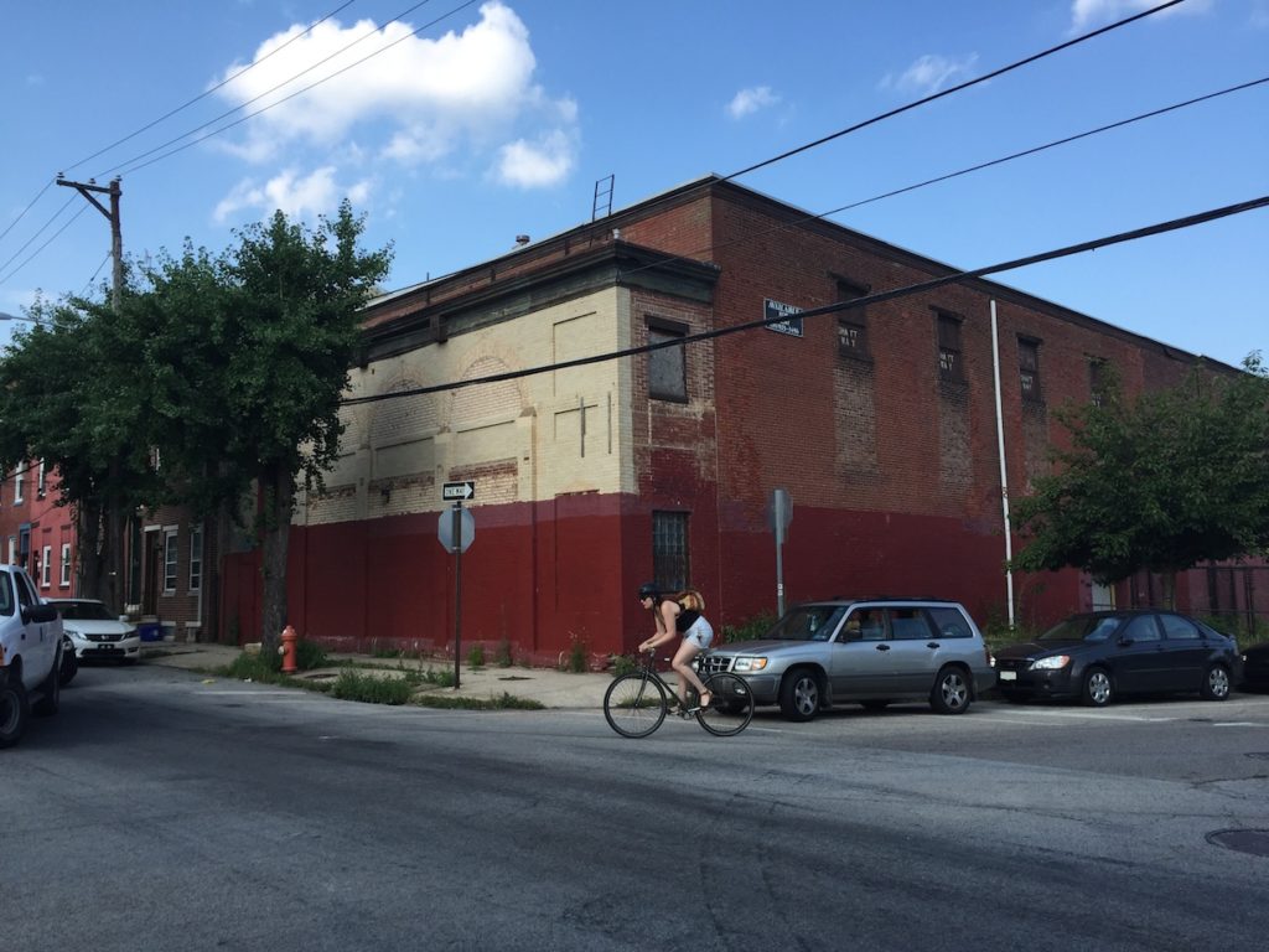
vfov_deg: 48.2
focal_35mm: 29
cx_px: 634
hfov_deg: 61.7
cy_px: 476
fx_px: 1063
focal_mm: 4.15
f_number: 2.2
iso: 32
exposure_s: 1/989
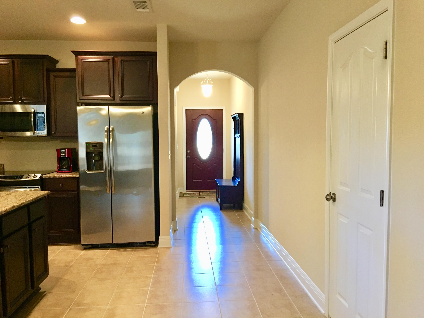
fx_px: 355
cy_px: 159
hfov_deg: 61.7
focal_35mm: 29
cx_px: 212
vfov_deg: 48.2
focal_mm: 4.15
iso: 100
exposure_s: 1/15
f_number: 2.2
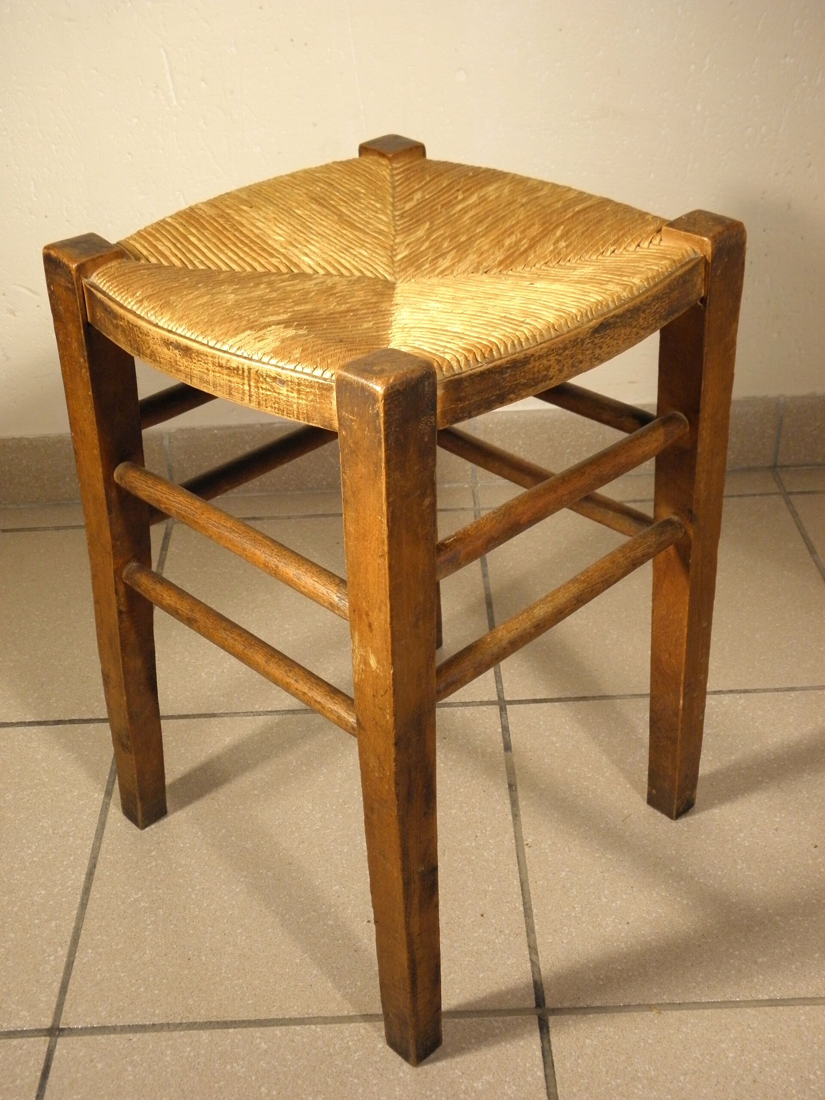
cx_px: 412
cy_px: 550
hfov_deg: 35.1
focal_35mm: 41
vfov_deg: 45.8
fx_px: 1303
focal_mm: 7.5
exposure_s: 1/30
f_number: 3.8
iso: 200
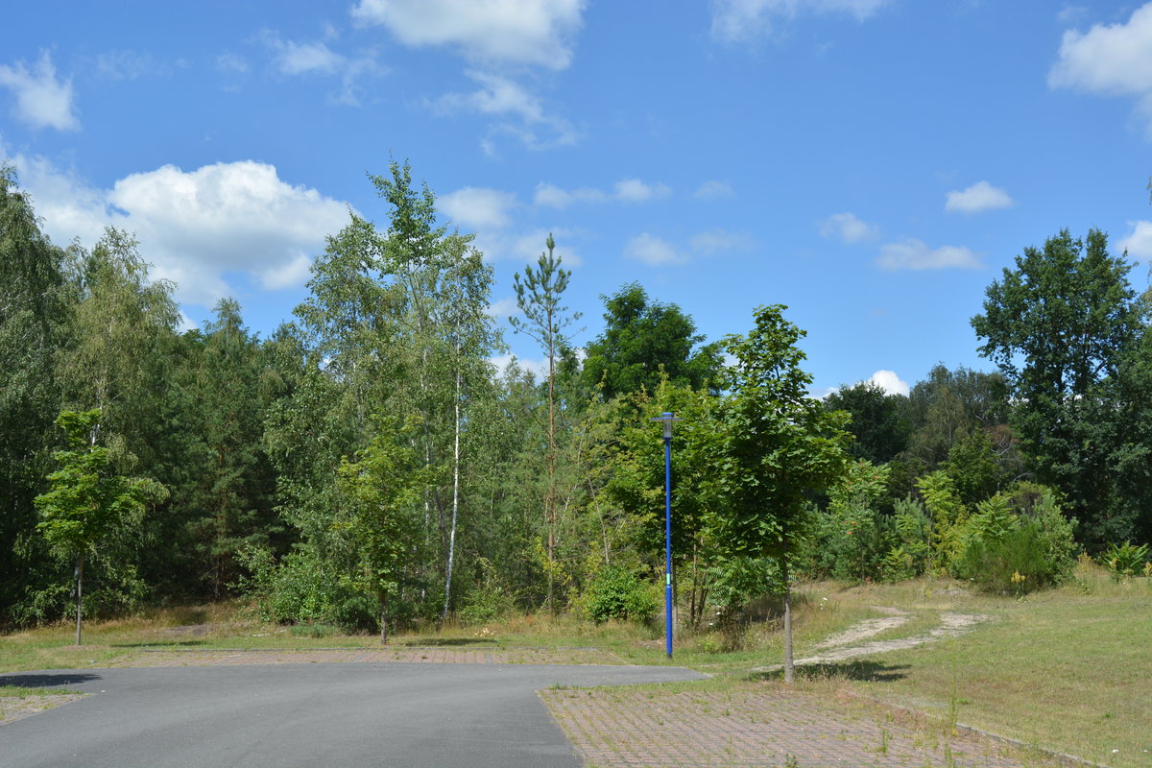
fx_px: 1344
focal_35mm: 42
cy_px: 384
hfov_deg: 46.4
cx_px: 576
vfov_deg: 31.9
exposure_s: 1/640
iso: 250
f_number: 8
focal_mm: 28
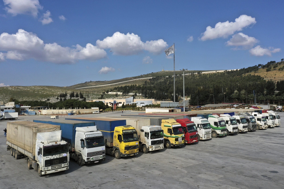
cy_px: 94
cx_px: 142
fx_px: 221
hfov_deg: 65.5
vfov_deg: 46.4
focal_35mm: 28
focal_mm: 10.26
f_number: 7.1
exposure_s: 1/800
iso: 100
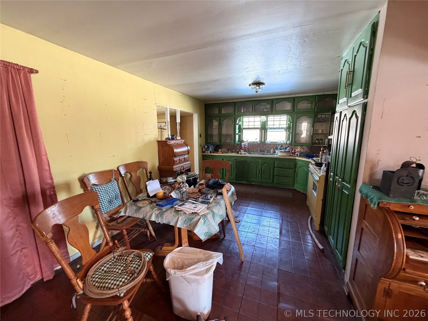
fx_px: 173
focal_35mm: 14
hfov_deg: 102.1
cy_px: 160
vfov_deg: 85.7
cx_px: 214
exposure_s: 1/60
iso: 400
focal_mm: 2.22
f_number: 2.2
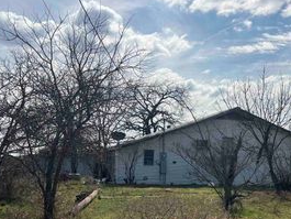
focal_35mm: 49
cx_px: 192
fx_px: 412
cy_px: 159
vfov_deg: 29.3
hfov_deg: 38.5
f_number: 1.5
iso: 50
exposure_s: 1/14286
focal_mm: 5.7
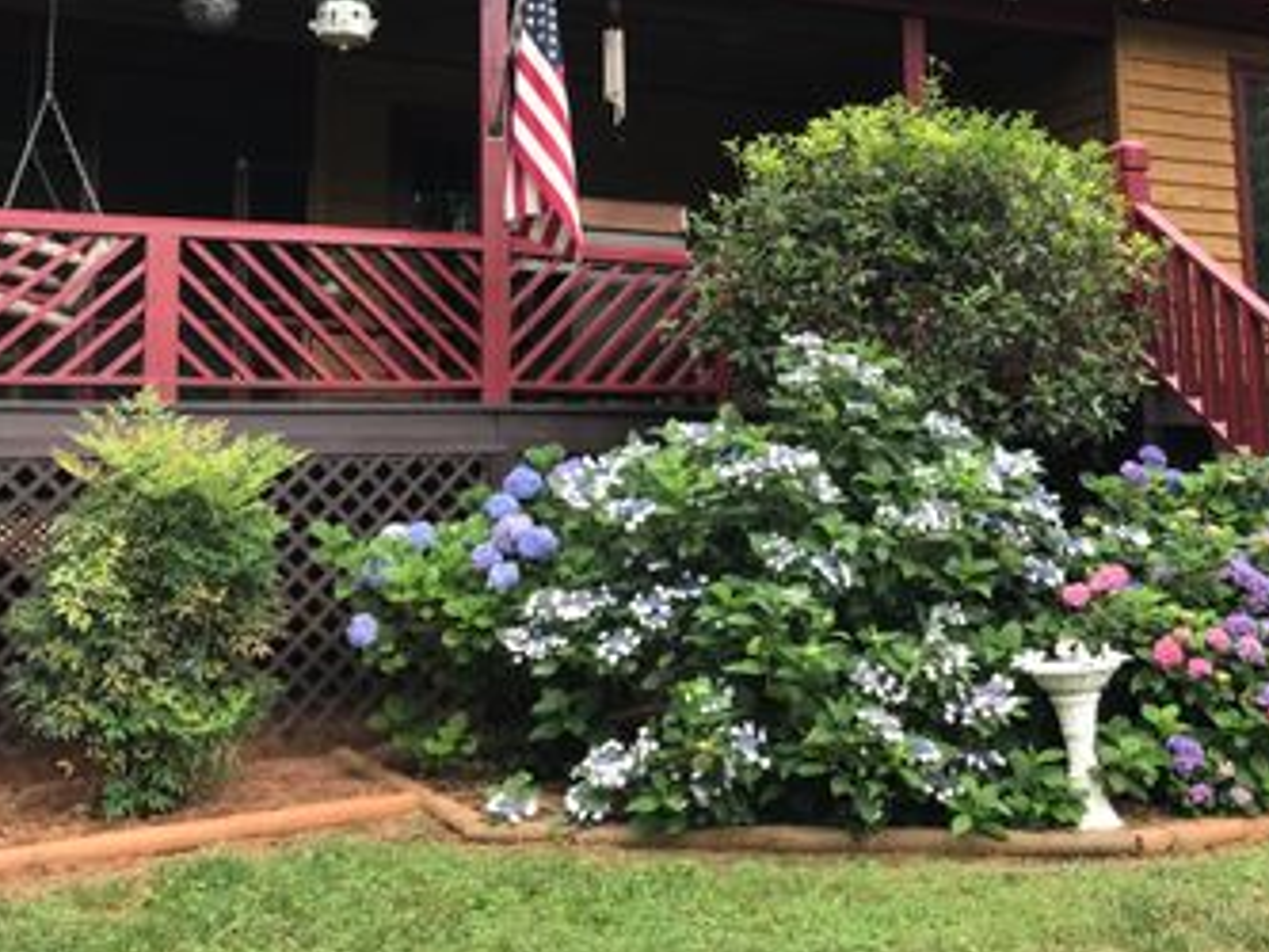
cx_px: 755
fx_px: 1540
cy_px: 276
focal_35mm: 42
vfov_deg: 33.9
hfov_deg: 44.6
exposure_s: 1/332
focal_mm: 3.99
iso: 20
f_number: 1.8
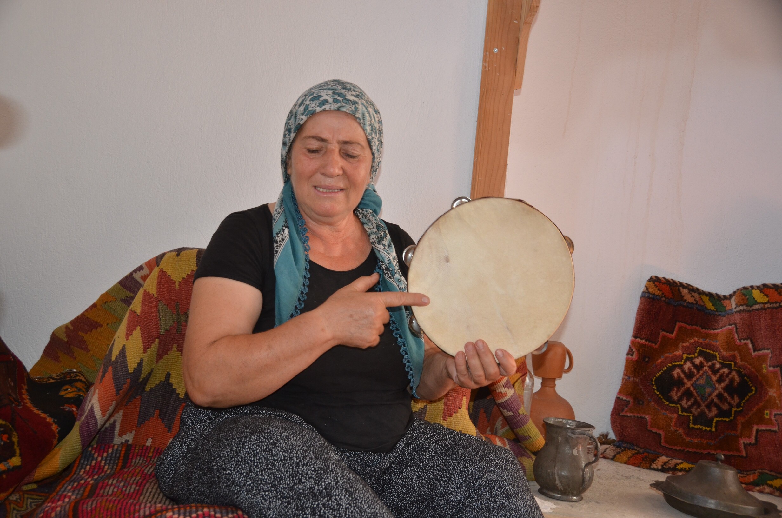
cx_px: 391
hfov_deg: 53.2
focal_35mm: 36
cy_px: 259
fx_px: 780
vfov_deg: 36.7
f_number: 3.8
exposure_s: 1/60
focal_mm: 24
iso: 800
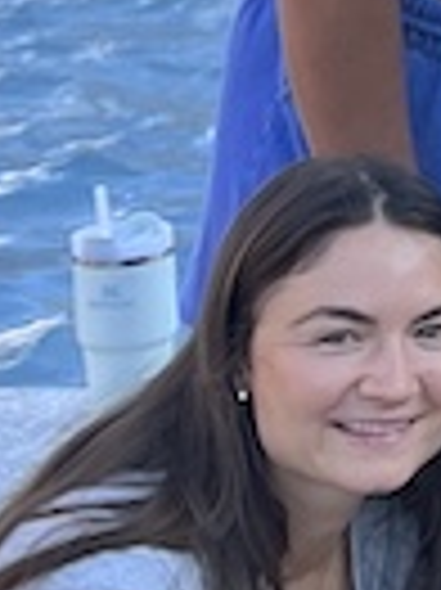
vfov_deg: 9.8
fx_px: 3369
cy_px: -239
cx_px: 1422
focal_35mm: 198
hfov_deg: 6.6
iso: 50
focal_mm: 5.7
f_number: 1.5
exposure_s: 1/674
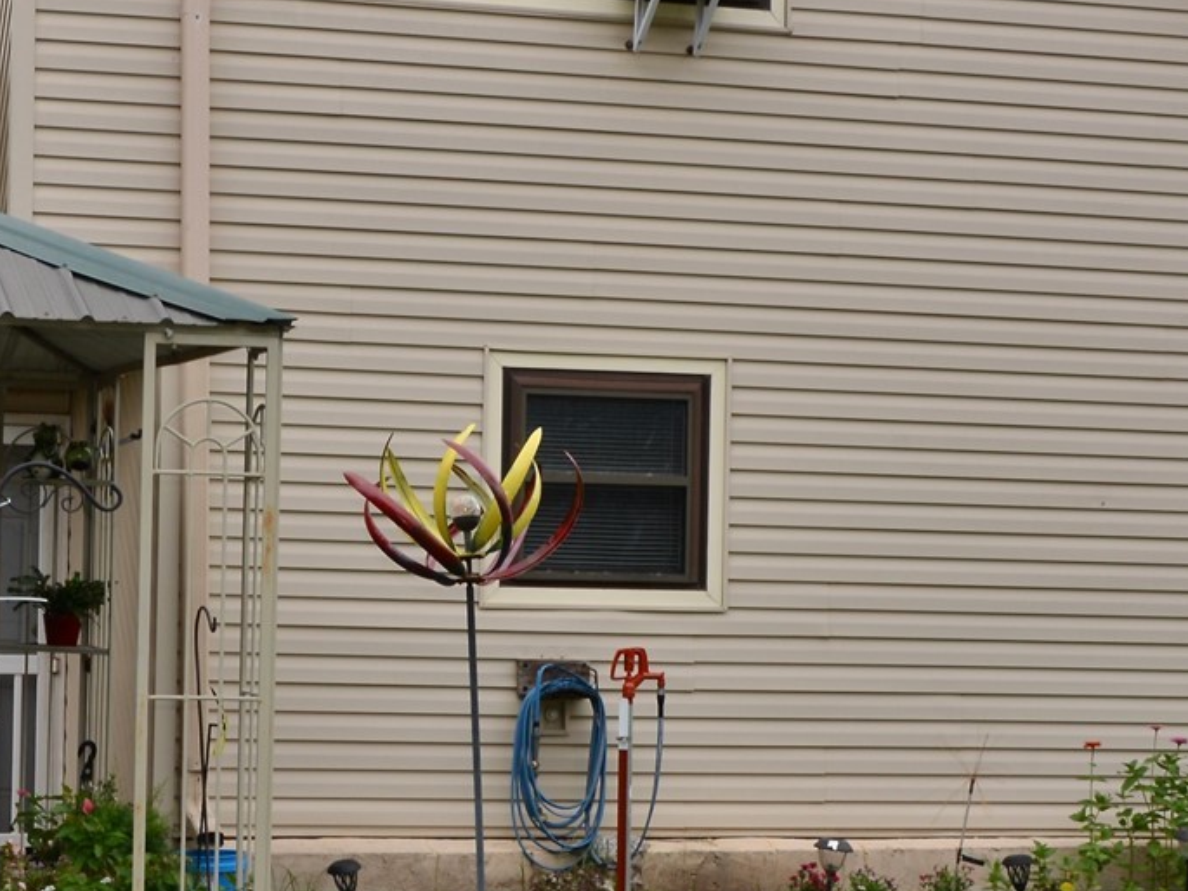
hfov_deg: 24.0
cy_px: 645
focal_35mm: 80
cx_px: 228
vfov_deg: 18.3
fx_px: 2746
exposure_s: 1/200
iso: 320
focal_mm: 28
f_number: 13
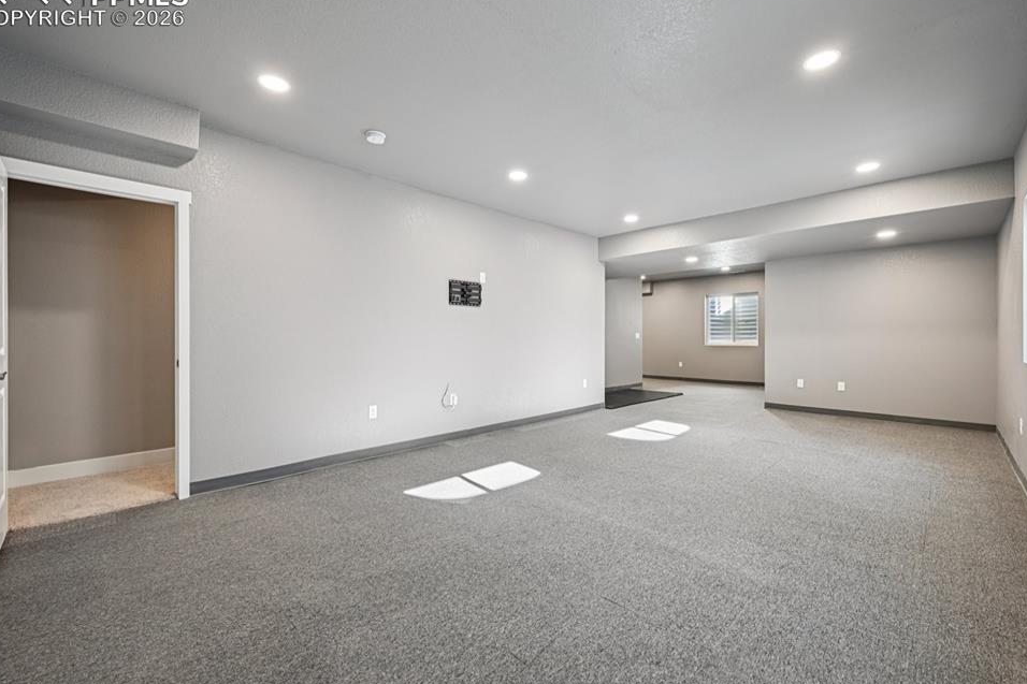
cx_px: 523
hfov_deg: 100.4
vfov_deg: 77.3
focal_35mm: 15
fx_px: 428
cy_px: 333
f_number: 8
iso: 400
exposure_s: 1/10
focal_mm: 14
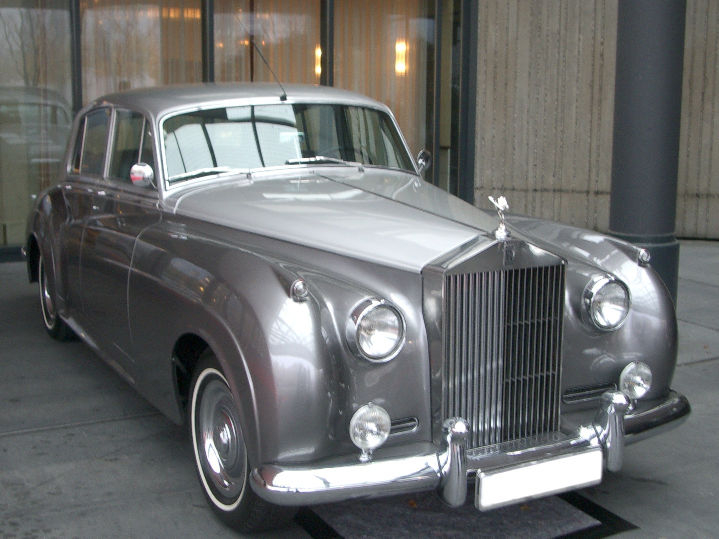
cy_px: 269
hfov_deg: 38.2
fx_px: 1038
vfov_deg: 29.1
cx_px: 353
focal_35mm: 50
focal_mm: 8.2
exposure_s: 1/13
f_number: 3.1
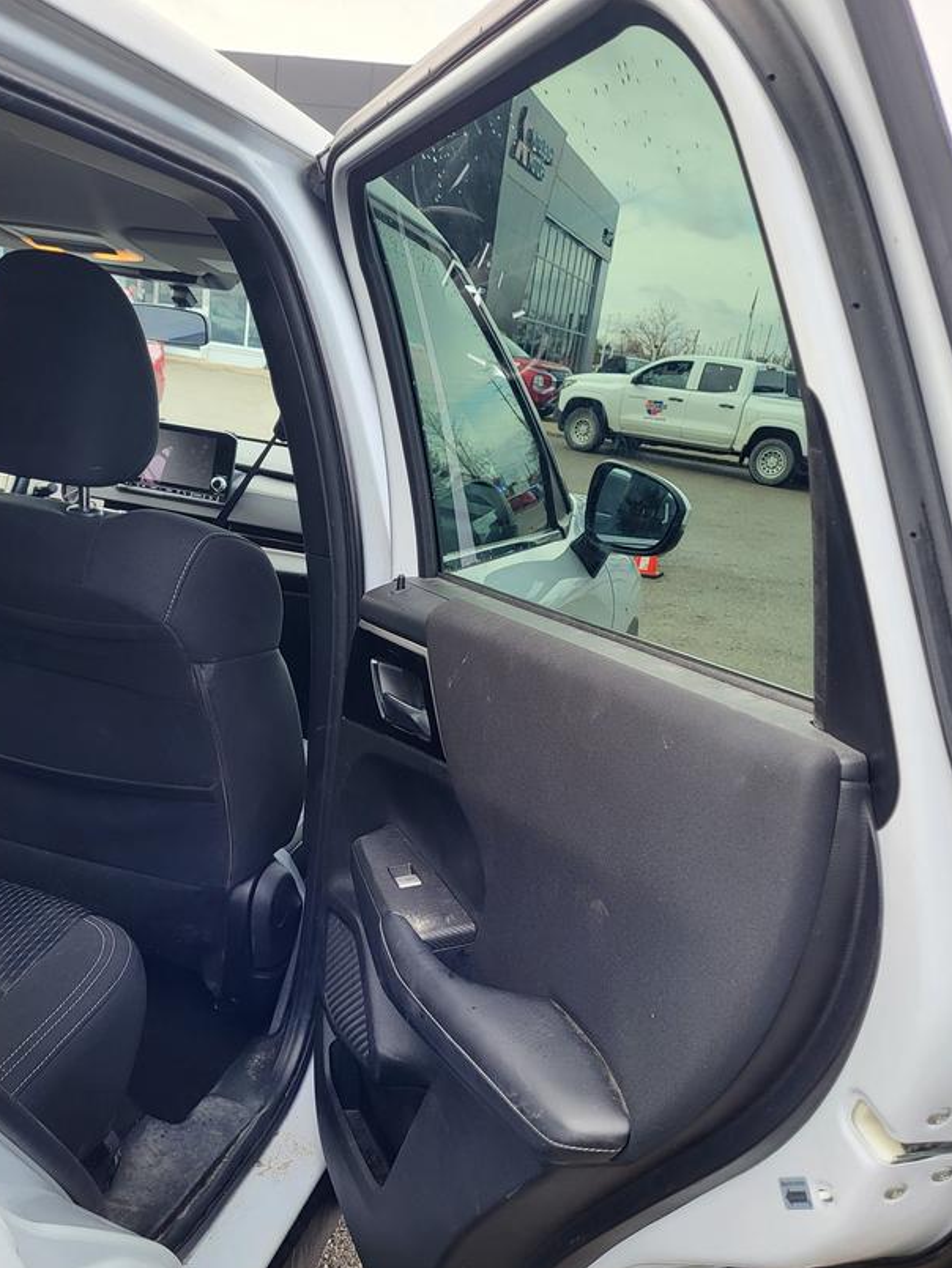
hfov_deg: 45.3
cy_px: 728
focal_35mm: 31
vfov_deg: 58.1
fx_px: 1136
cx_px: 399
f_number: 1.8
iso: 40
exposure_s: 1/223
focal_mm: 5.4
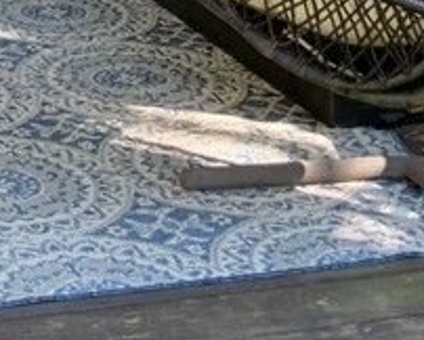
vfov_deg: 9.9
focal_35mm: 143
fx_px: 1796
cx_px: -150
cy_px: -366
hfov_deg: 12.9
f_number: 1.8
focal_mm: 3
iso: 20
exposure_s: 1/122
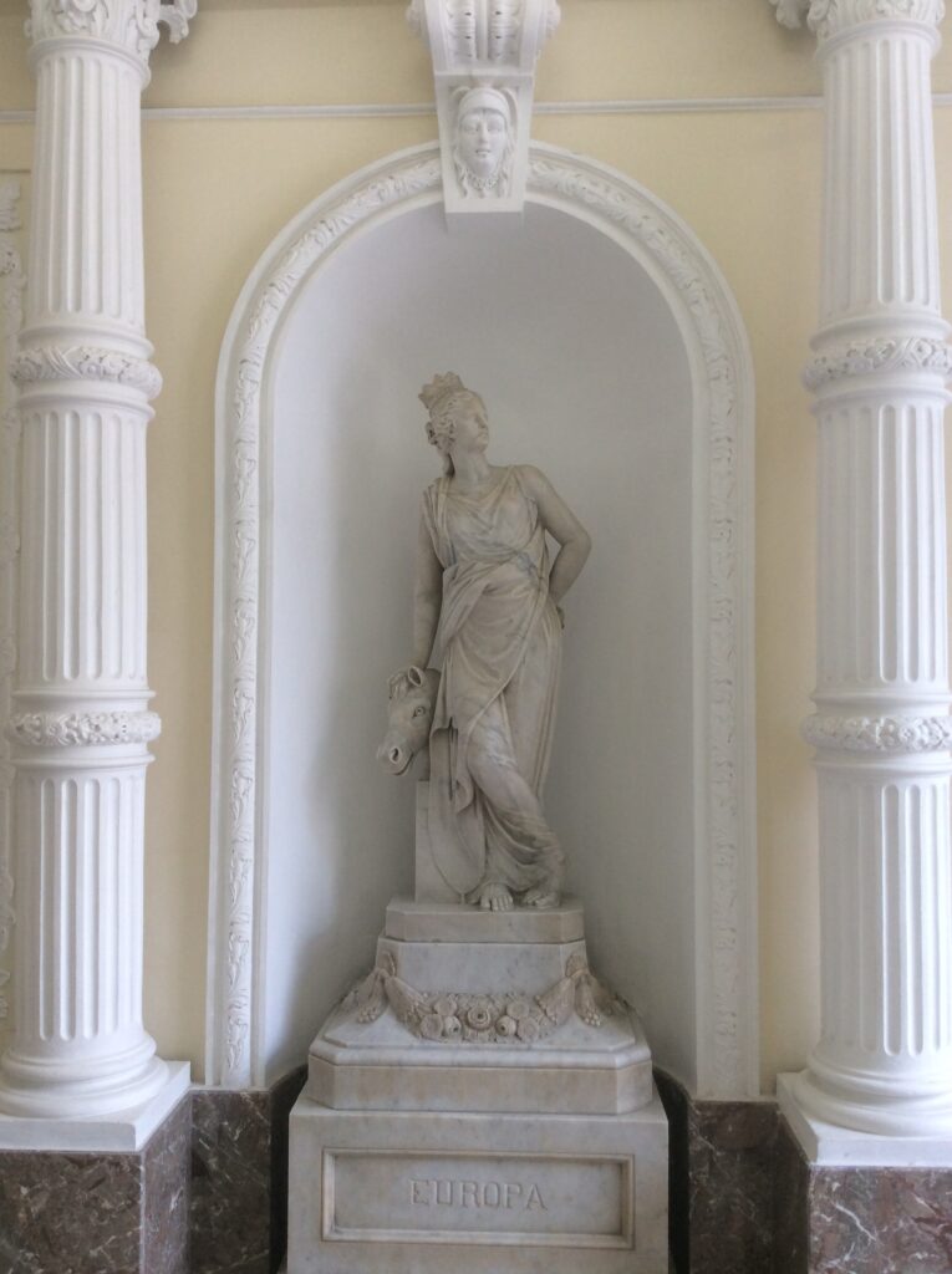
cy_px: 637
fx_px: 1176
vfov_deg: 56.9
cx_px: 476
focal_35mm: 32
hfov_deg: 44.1
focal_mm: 3.3
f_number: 2.4
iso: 40
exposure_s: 1/33
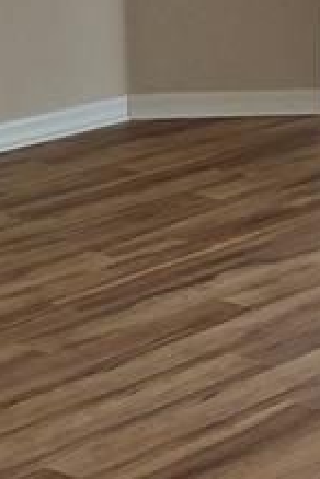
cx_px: 351
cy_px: -28
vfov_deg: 15.3
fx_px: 1747
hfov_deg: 10.3
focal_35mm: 131
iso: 200
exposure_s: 1/180
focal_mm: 5.4
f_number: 1.8
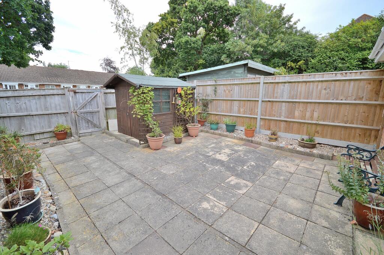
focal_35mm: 15
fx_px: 160
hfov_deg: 100.5
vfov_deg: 77.2
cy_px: 128
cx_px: 192
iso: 100
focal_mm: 10
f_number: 6.3
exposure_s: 1/160
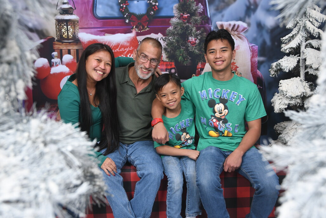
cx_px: 163
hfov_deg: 53.1
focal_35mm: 36
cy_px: 109
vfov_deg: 36.9
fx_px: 326
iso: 640
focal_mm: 24
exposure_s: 1/125
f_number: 6.3
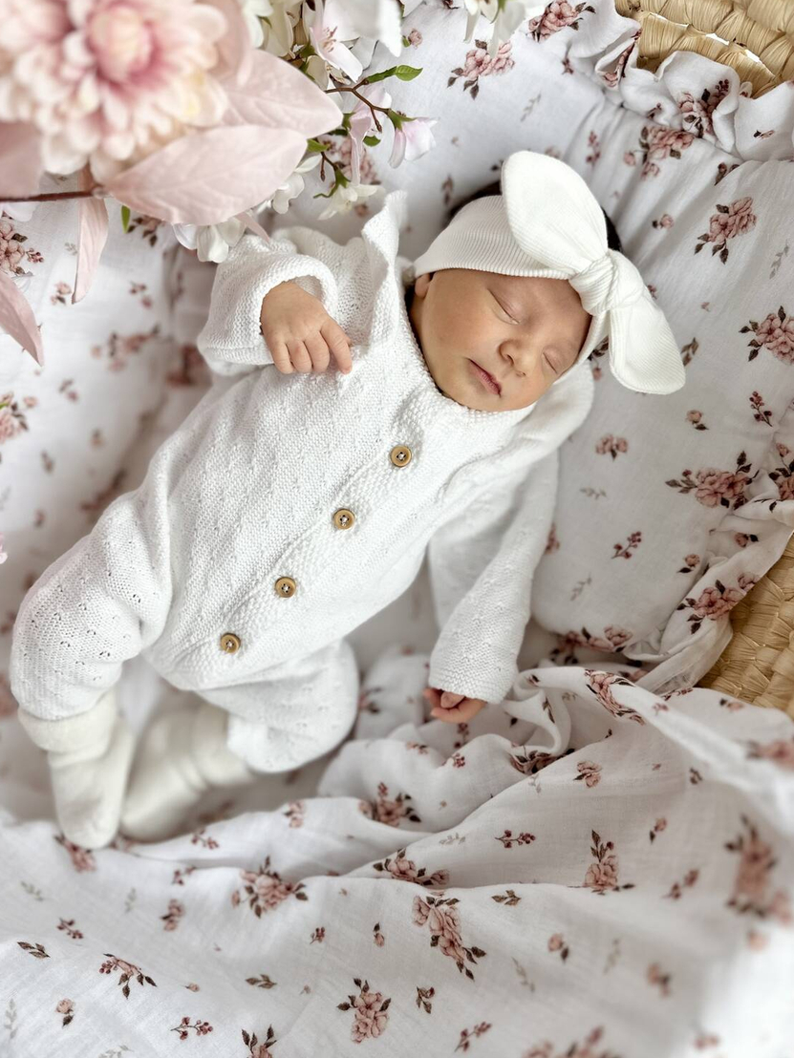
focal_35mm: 26
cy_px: 497
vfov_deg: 67.2
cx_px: 378
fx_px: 795
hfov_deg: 53.0
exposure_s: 1/121
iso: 100
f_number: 1.78
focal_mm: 6.86
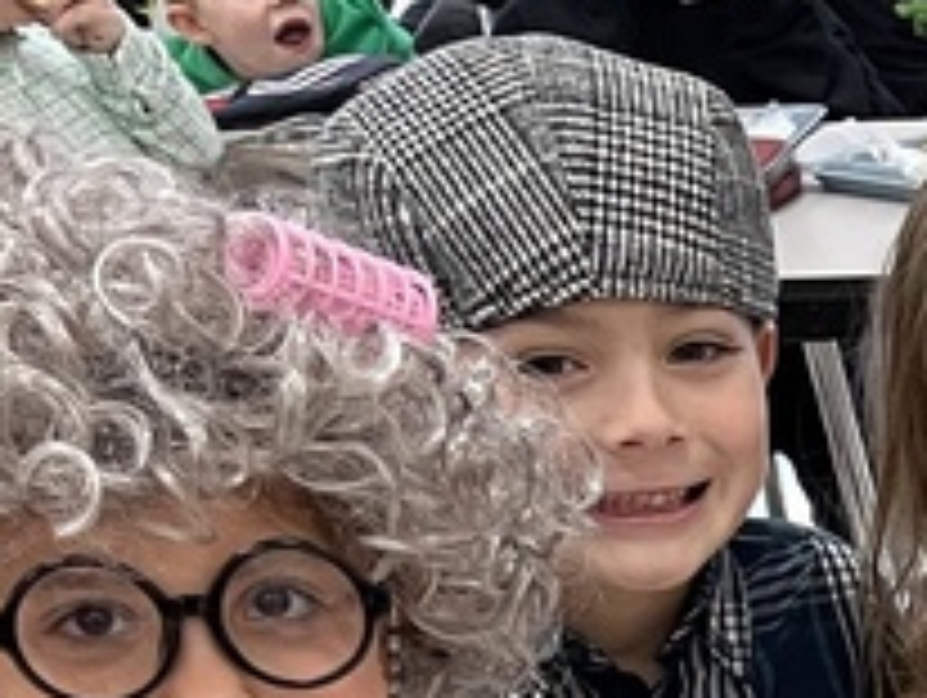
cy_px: 1459
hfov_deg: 13.1
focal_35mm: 129
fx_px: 3459
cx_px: 1872
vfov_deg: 10.5
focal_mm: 5.1
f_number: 1.6
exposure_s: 1/60
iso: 200
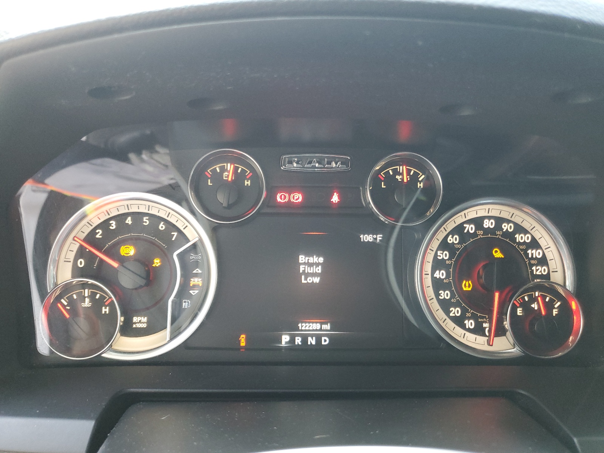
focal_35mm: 26
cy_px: 226
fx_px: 454
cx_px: 302
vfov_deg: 53.1
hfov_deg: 67.3
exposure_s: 1/60.2
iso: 148
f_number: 1.5
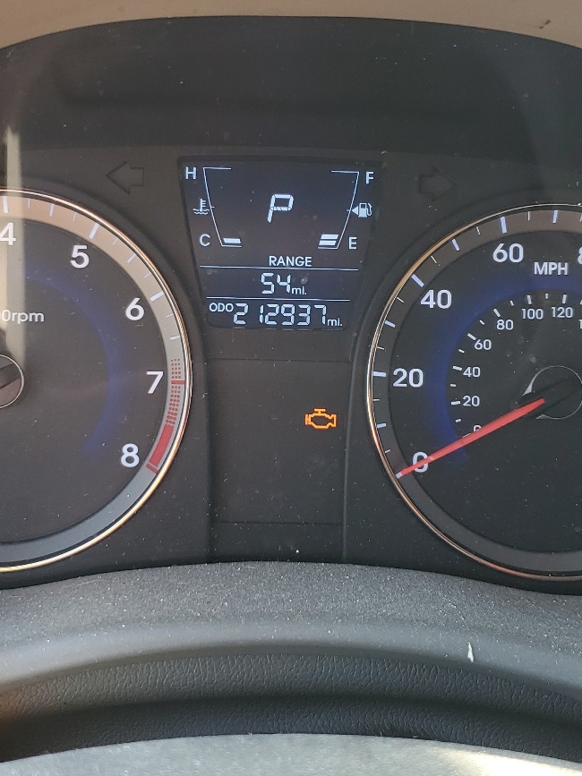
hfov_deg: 30.3
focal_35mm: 48
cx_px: 275
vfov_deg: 39.6
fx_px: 1076
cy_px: 352
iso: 50
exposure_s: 1/147
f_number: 1.5
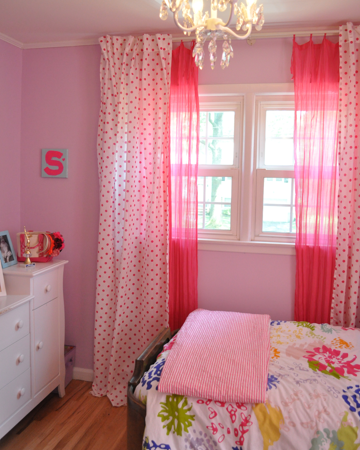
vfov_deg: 52.7
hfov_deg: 43.4
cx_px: 180
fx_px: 453
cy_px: 199
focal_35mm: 34
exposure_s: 1/125
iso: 1600
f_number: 4
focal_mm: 20
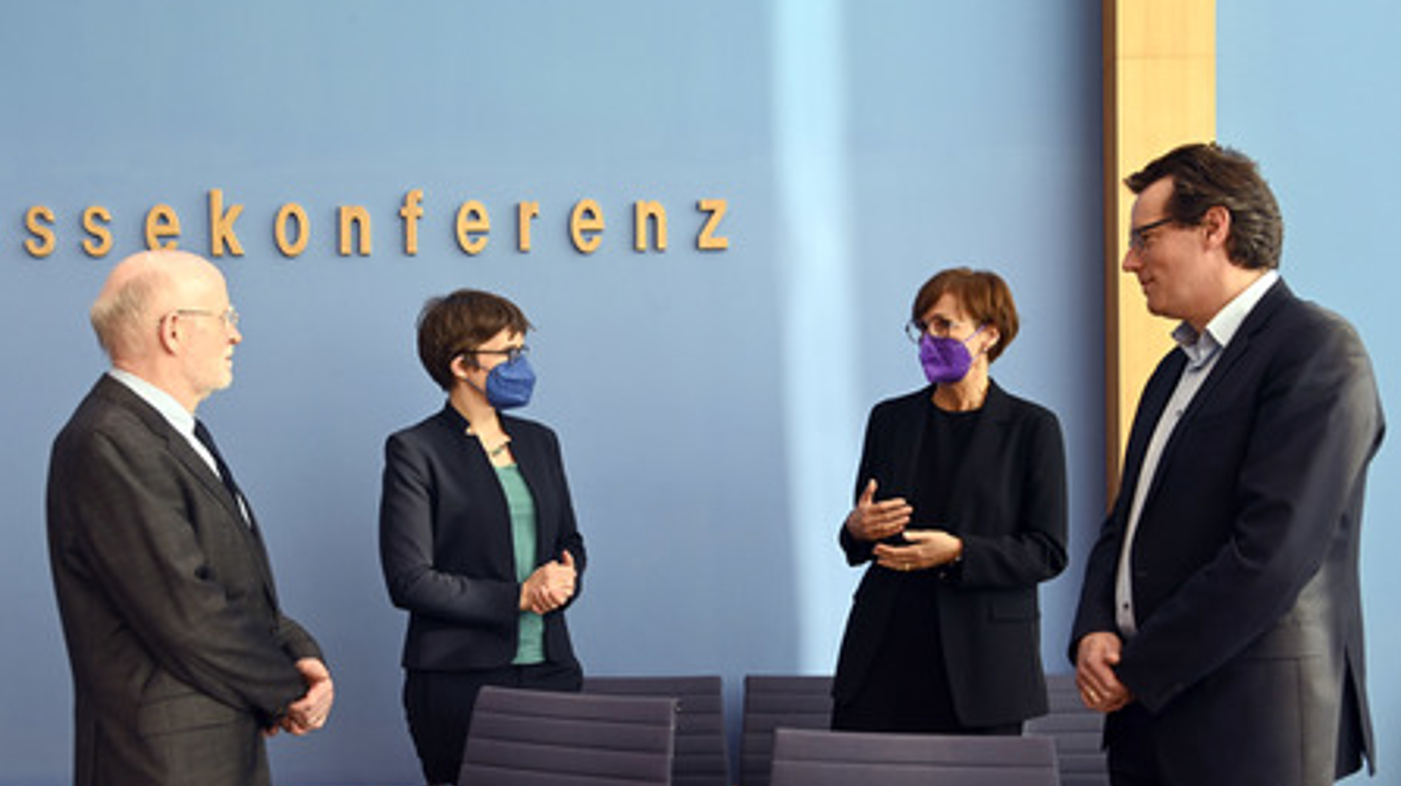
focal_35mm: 37
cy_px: 451
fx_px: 1374
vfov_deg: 31.9
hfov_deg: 54.0
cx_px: 700
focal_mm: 35
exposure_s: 1/500
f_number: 8
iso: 2000
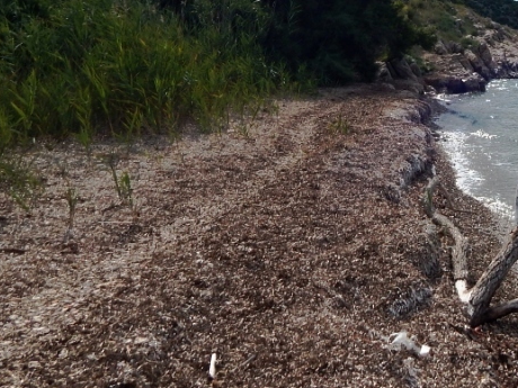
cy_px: 0
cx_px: 454
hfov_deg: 36.8
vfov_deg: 27.9
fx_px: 733
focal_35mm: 49
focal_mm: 4
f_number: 6
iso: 125
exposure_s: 1/800
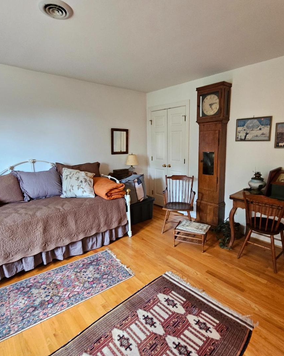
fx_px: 179
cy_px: 178
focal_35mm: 17
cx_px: 149
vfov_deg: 89.6
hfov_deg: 76.9
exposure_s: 1/30
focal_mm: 2.2
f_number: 2.2
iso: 400
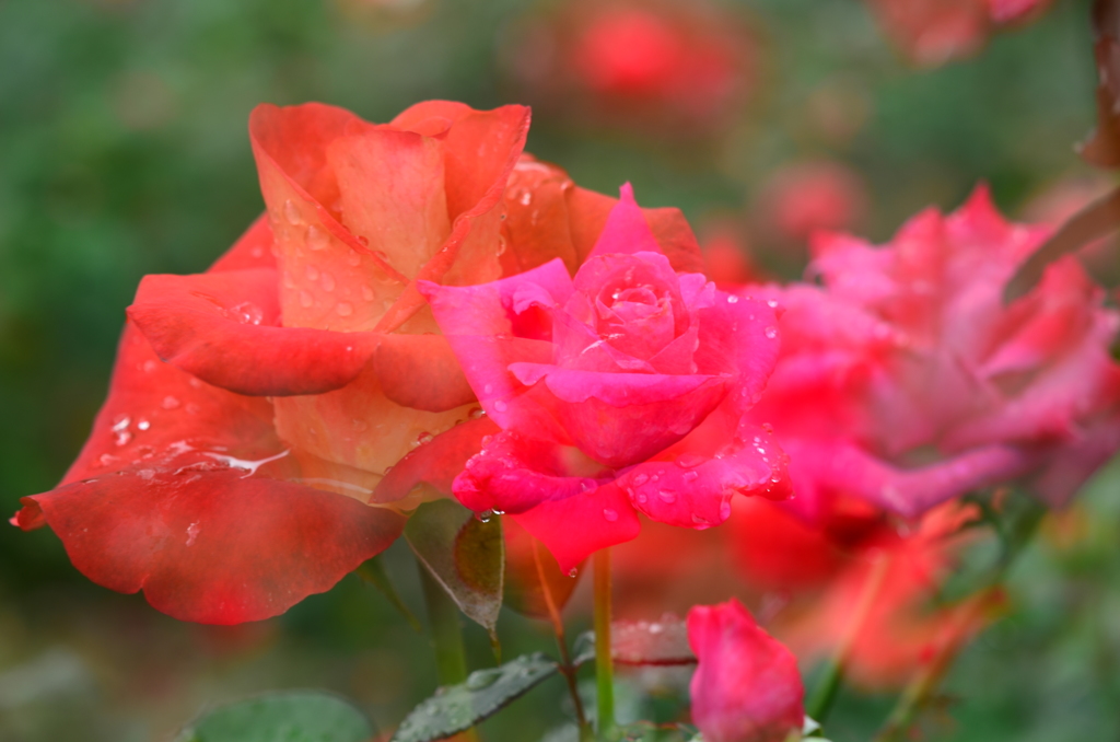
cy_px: 371
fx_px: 3958
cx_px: 560
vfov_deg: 10.7
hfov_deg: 16.1
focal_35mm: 128
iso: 100
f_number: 5.6
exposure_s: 1/50
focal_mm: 85
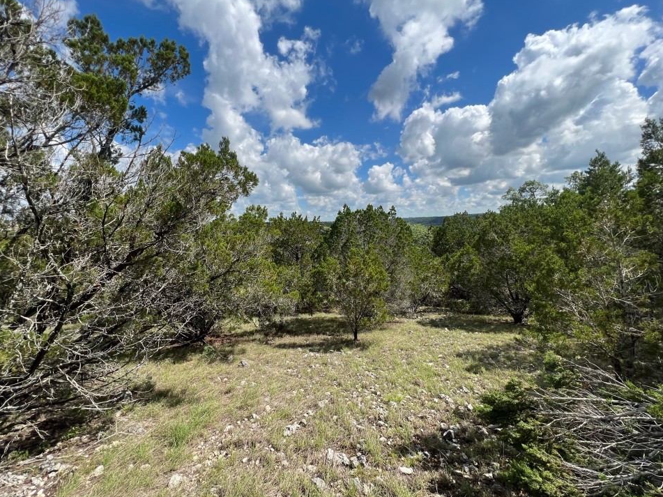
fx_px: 268
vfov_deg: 85.6
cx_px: 316
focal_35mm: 14
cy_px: 243
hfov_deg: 102.0
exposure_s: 1/1647
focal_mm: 1.57
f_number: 1.8
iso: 32
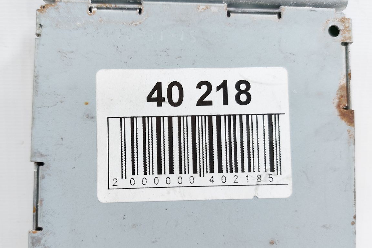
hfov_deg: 61.9
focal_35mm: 30
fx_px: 310
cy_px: 139
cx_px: 177
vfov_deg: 43.5
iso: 64
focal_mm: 5.23
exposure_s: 1/50
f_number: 1.8
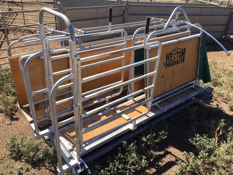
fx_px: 195
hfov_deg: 61.7
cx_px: 116
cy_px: 88
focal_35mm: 29
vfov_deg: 48.2
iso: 32
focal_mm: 4.15
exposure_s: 1/1464
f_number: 2.2
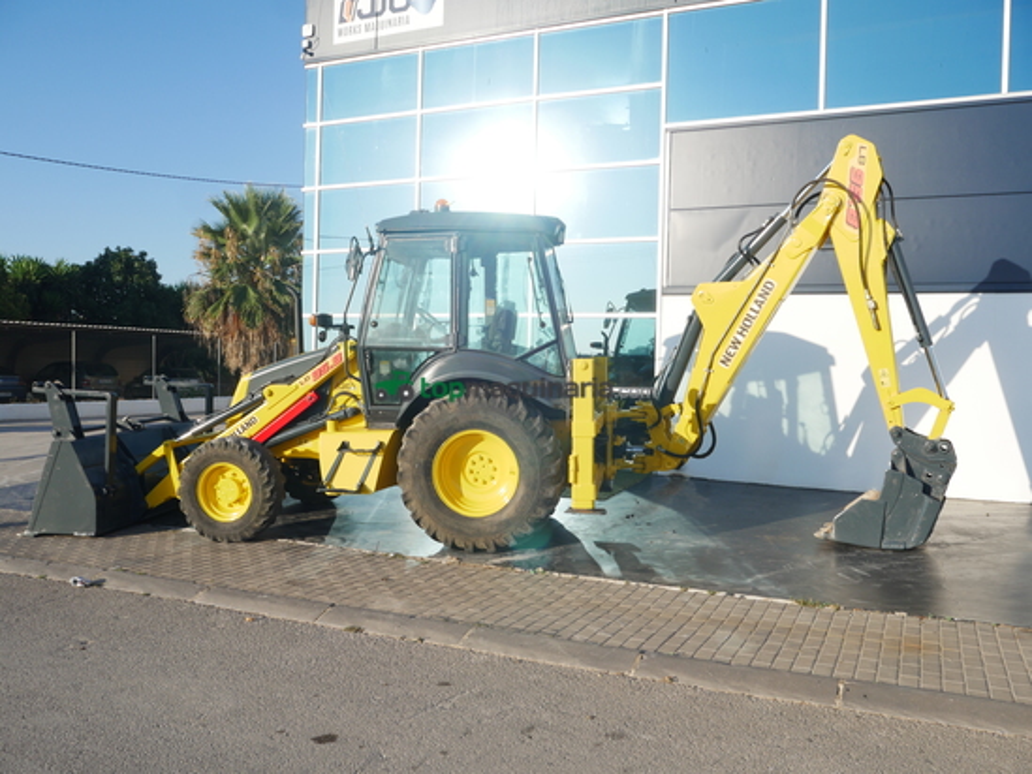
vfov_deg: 49.8
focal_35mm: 28
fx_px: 835
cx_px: 516
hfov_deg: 63.4
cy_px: 387
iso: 200
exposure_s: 1/320
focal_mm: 14
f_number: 8
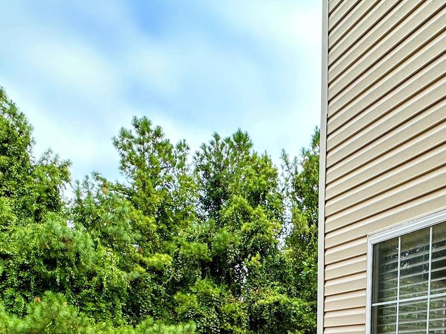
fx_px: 464
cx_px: 322
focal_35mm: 36
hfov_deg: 49.7
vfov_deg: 32.1
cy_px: 411
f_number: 2.2
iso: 40
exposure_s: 1/293
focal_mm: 2.22
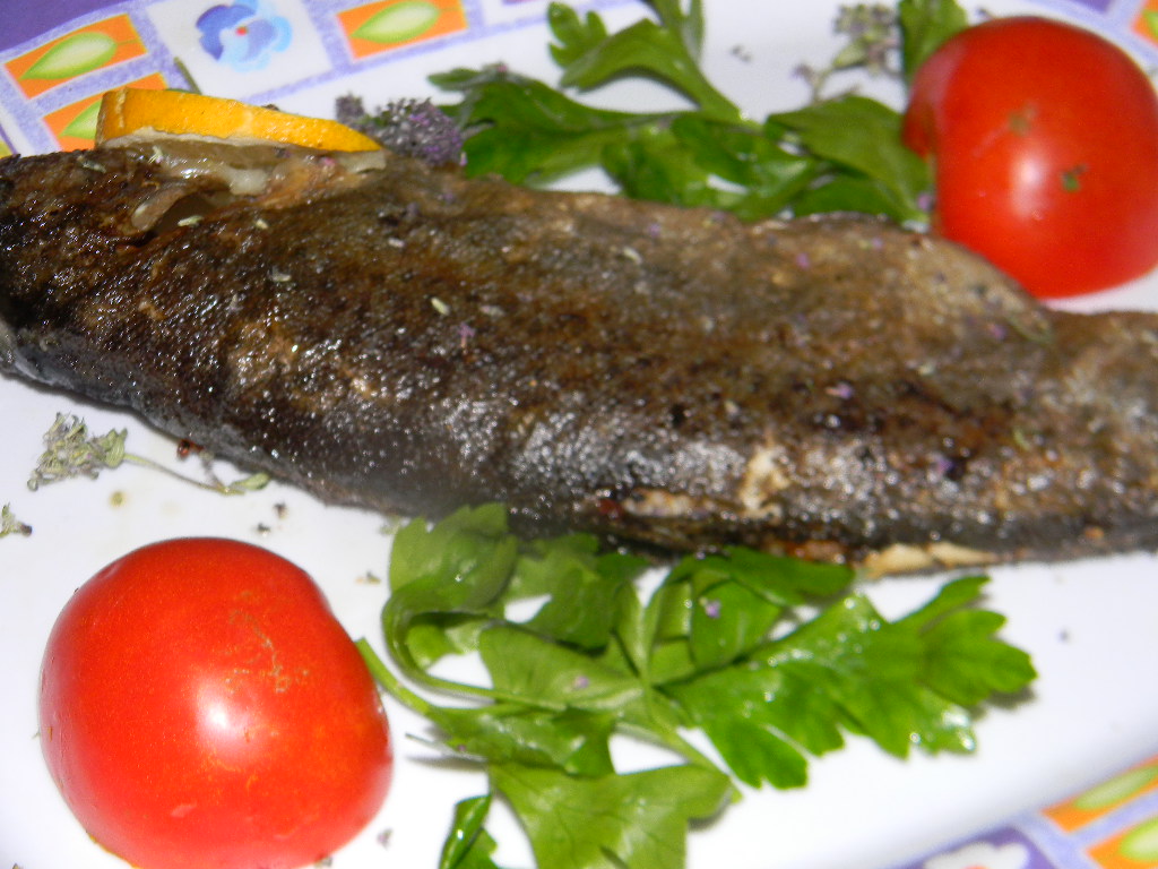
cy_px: 434
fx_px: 2777
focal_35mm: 83
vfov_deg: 17.8
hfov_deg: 23.6
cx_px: 579
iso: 200
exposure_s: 1/30
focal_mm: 15.1
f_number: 4.5
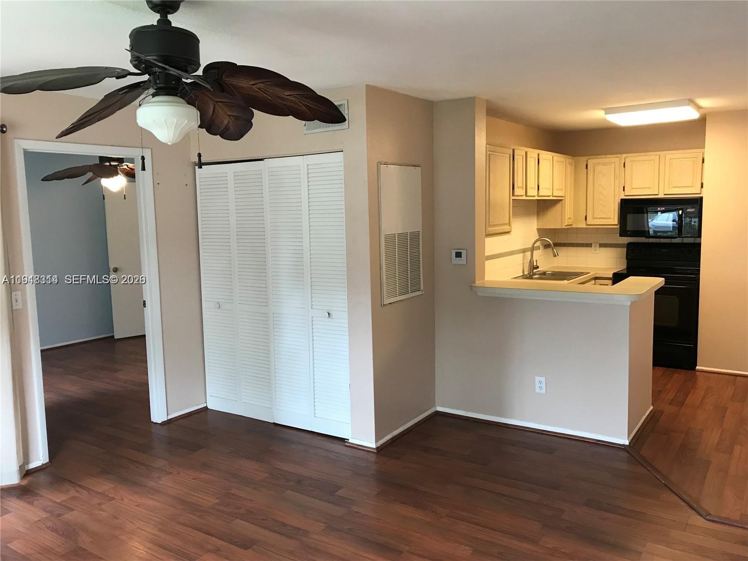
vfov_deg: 49.7
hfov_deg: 63.4
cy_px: 280
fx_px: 605
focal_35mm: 28
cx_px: 374
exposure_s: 1/15
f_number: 1.8
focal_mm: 3.99
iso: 40
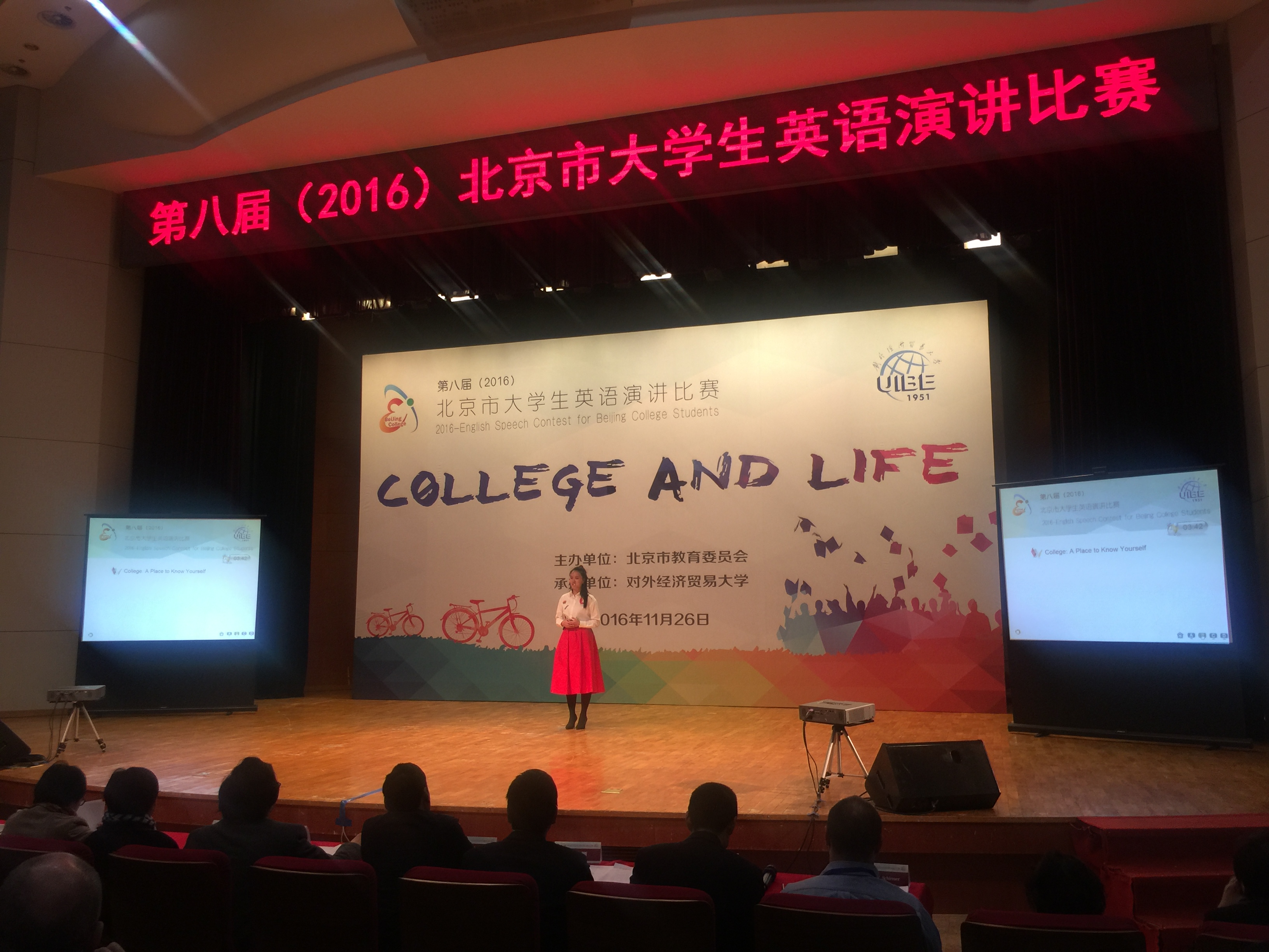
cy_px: 476
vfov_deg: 48.2
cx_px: 634
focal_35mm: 29
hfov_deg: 61.7
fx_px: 1063
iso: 40
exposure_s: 1/17
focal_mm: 4.15
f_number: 2.2
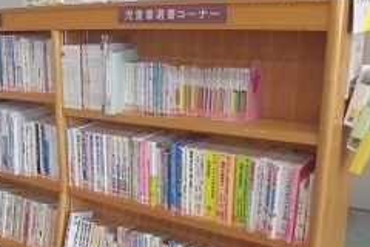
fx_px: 462
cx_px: 125
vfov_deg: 29.8
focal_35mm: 45
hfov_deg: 43.0
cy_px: 151
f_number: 3.5
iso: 800
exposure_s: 1/60
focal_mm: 4.6
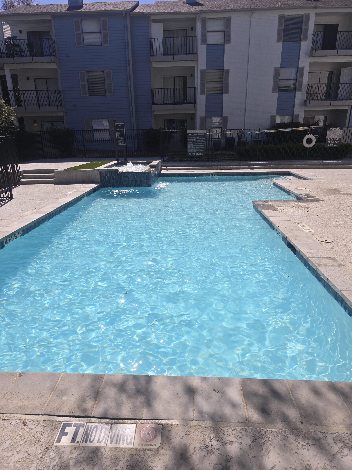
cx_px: 176
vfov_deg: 73.9
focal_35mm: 23
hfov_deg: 58.9
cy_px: 235
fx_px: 312
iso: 12
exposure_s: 1/1205
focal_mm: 6.3
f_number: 1.7
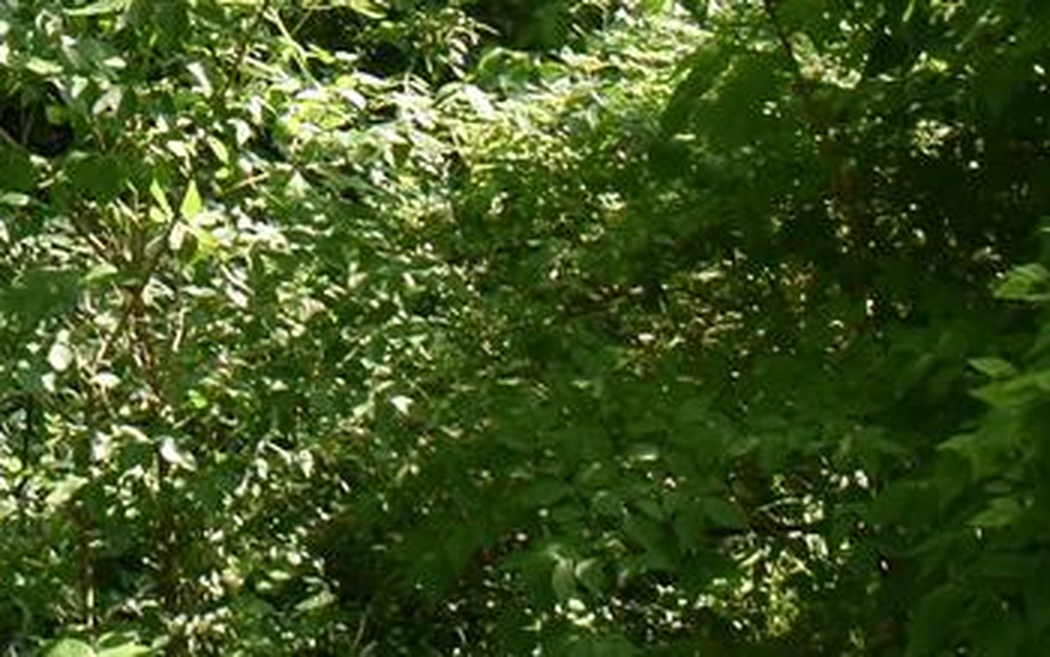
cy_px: -596
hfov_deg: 12.6
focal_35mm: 161
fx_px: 4609
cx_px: -333
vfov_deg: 7.8
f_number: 6.3
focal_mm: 18
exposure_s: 1/160
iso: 400
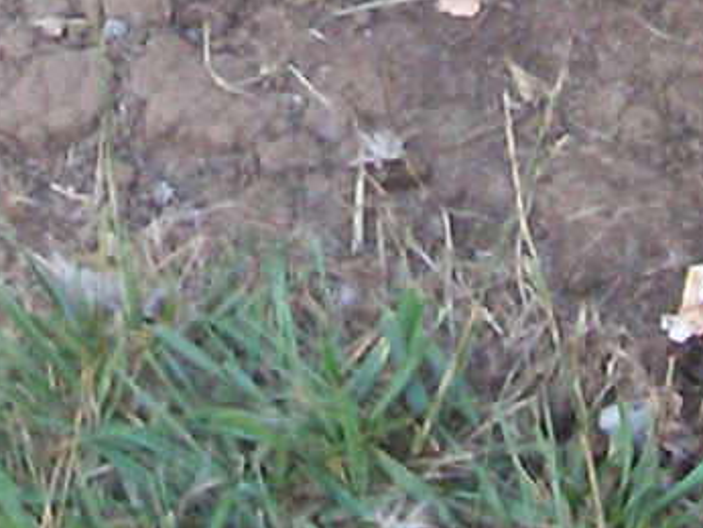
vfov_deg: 7.1
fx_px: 4085
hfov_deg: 9.8
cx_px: 309
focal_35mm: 201
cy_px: -573
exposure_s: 1/93.4
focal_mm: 5.6
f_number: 2.7
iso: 80
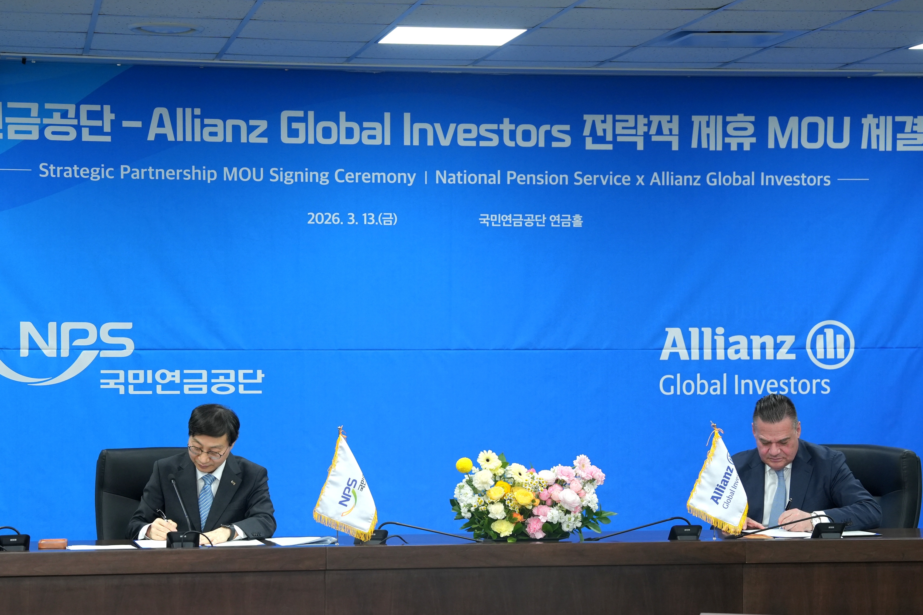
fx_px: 1795
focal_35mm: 70
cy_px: 308
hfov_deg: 28.8
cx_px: 462
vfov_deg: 19.5
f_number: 4
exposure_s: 1/250
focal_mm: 70
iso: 1250
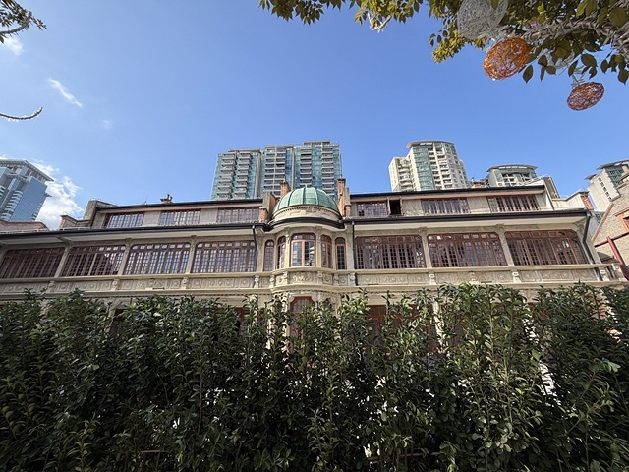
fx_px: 254
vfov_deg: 85.7
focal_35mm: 14
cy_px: 236
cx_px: 314
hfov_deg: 102.1
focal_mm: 2.22
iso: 40
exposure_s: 1/585
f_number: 2.2
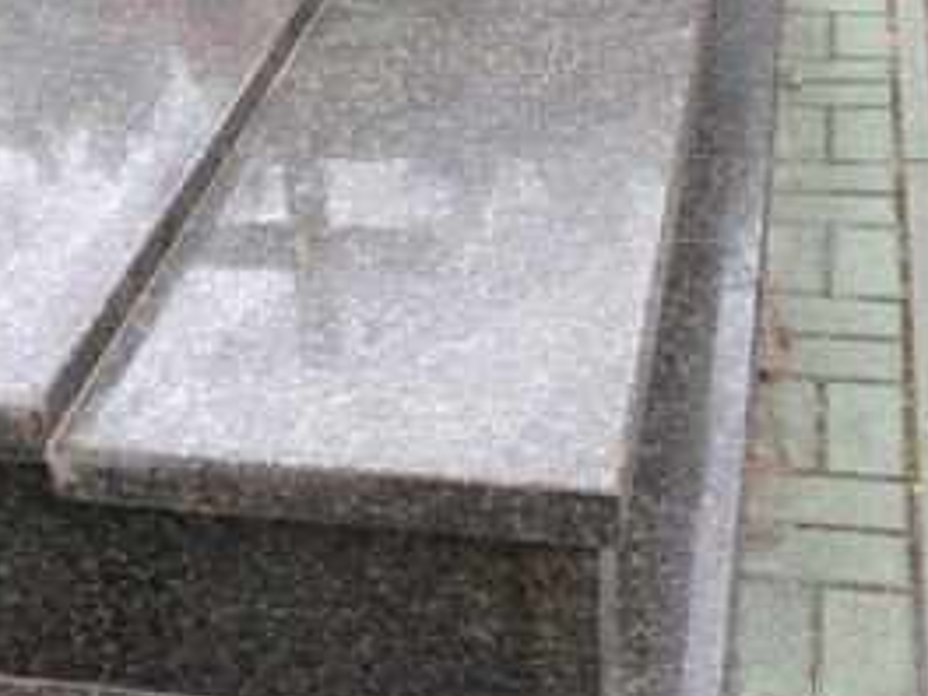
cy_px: -11
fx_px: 2145
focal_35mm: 80
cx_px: 295
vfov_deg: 18.0
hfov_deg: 24.3
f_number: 2.4
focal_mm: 4.12
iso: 50
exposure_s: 1/324
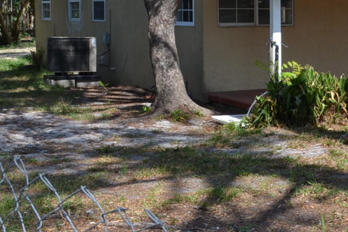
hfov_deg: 21.2
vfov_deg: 15.1
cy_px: 49
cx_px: 408
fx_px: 870
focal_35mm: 90
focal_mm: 18
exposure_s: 1/200
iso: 100
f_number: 7.1
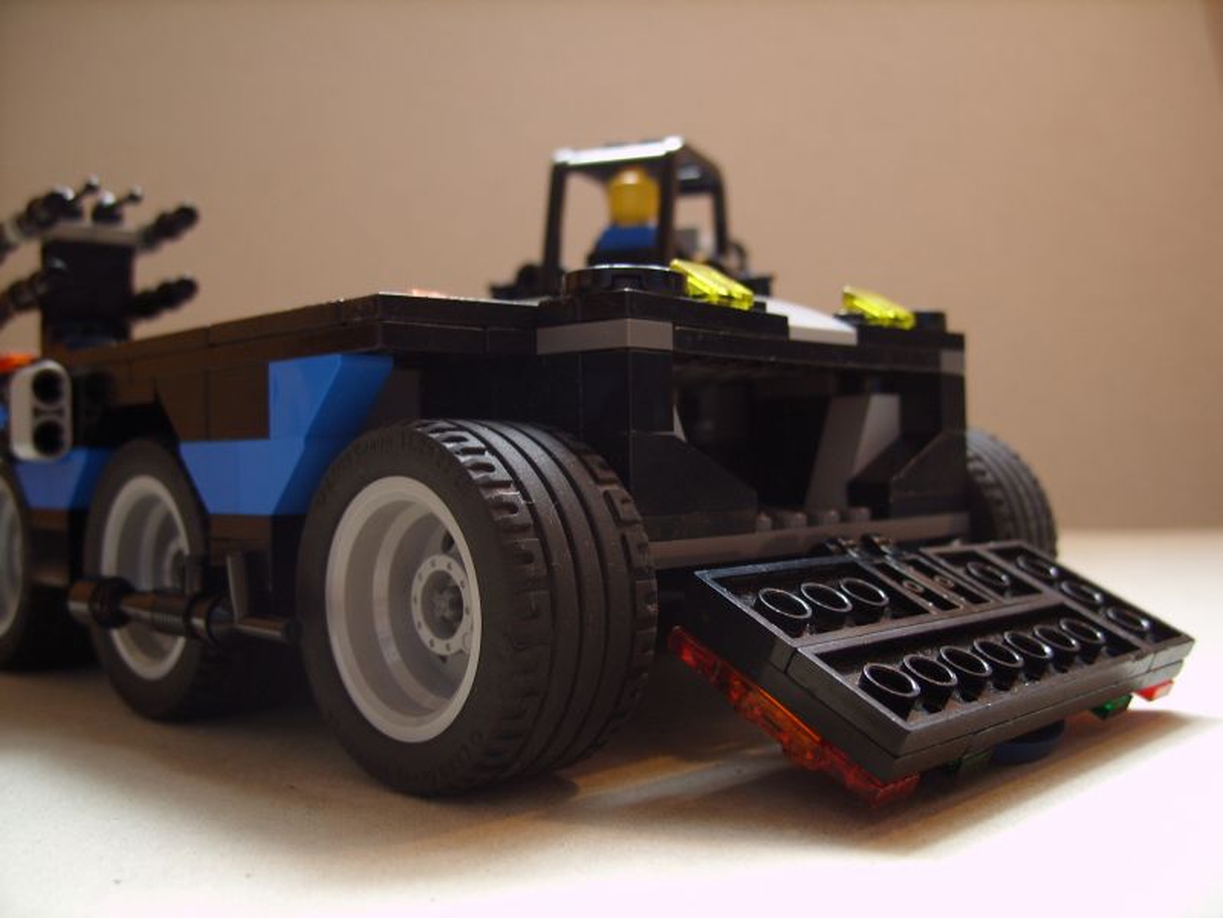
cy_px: 459
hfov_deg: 49.0
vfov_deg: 37.7
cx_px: 612
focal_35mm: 38
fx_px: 1343
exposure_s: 1/14
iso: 100
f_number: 2.8
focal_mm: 7.8
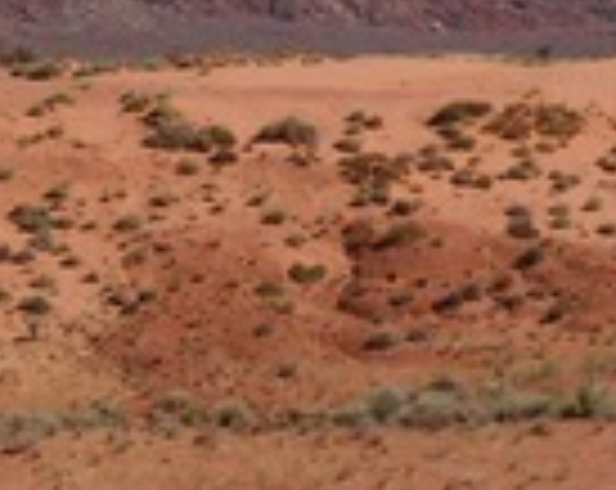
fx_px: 3529
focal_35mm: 194
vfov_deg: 7.9
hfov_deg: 10.0
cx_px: 256
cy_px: -54
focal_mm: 6
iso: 80
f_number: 3.9
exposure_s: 1/1000
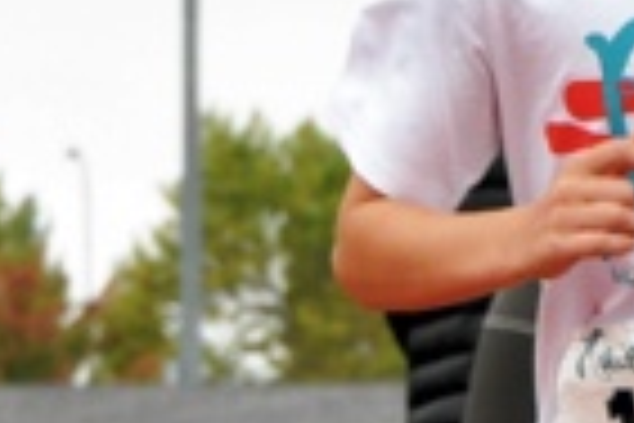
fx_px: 14150
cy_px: 544
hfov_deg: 2.6
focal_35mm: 804
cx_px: 621
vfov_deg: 1.7
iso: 1250
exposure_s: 1/400
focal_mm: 105
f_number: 10
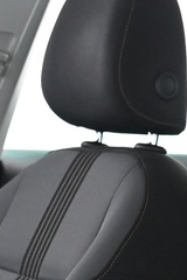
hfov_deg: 8.3
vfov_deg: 11.2
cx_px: -110
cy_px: 604
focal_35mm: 162
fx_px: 1262
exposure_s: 1/15
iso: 2000
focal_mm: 24
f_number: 4
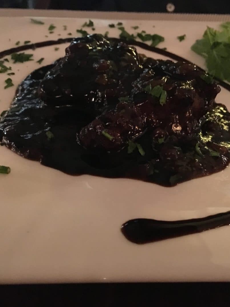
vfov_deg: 47.9
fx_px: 346
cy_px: 154
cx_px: 137
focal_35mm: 39
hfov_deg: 36.7
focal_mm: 4.15
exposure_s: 1/17
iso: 1250
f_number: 2.2
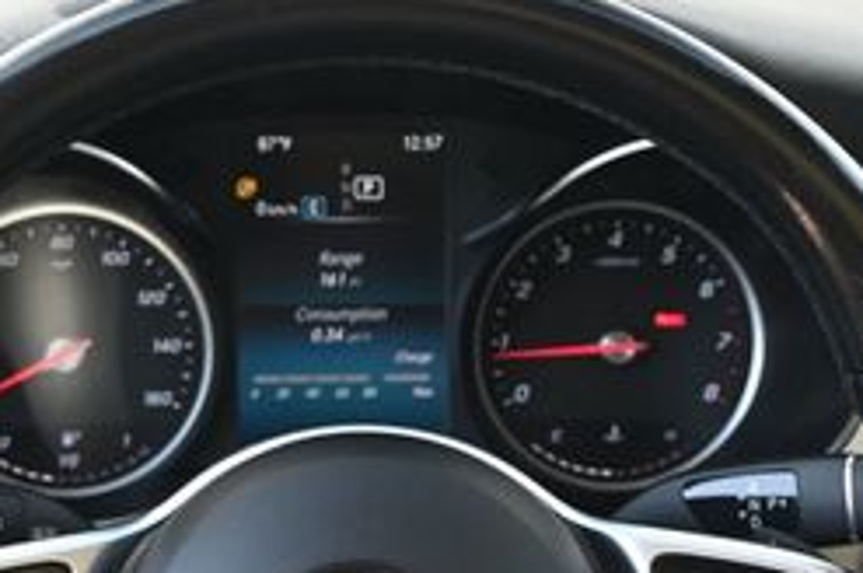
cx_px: 356
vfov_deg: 13.7
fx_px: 2329
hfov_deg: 21.0
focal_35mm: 97
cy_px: 629
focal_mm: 25
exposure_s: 1/160
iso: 400
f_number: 4.2
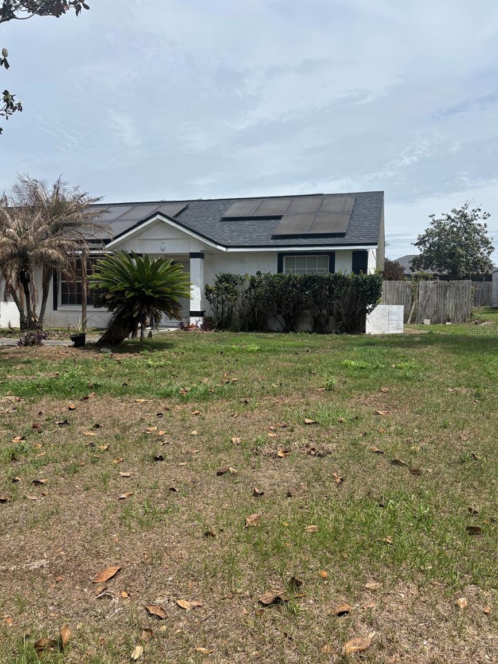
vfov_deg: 65.3
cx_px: 250
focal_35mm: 27
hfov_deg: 51.4
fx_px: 518
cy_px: 331
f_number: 1.6
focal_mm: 5.96
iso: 50
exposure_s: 1/5348
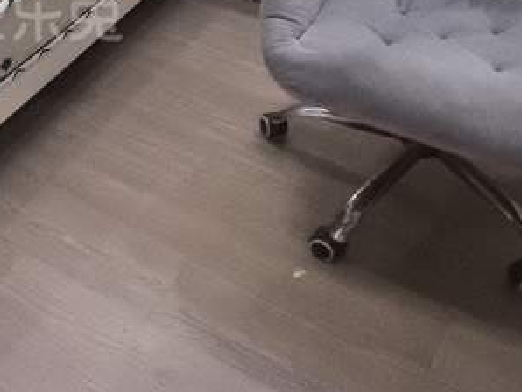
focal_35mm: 59
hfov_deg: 30.1
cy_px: -4
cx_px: -18
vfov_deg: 23.7
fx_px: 890
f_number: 2.2
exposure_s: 1/33.3
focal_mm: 1.95
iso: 500
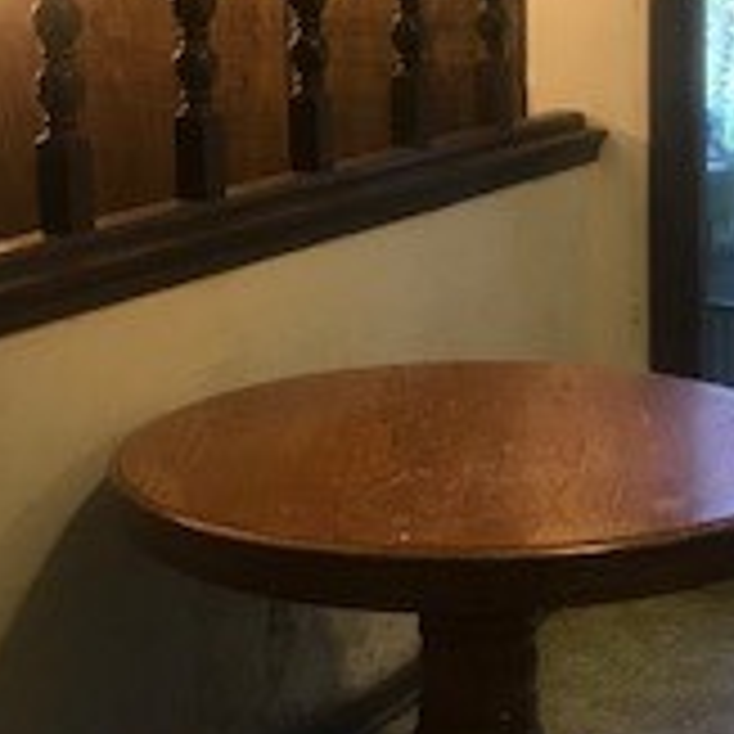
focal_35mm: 97
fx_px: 2327
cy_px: 221
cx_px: 531
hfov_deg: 17.8
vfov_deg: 17.9
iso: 40
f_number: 1.8
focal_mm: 3.99
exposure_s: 1/30
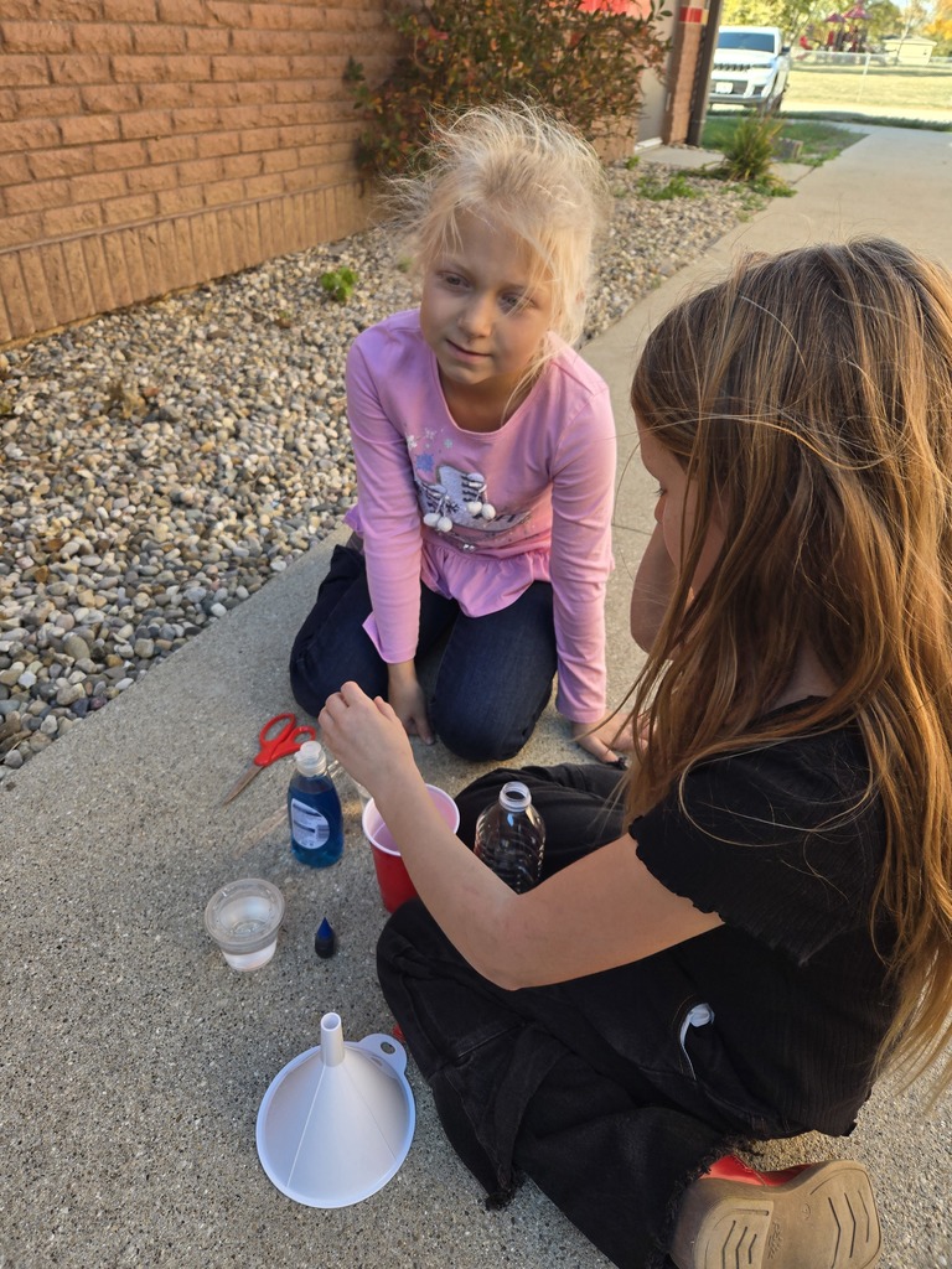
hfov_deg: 58.9
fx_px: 843
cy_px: 634
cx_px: 476
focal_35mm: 23
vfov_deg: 73.9
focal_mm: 5.4
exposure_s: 1/180
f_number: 1.8
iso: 25
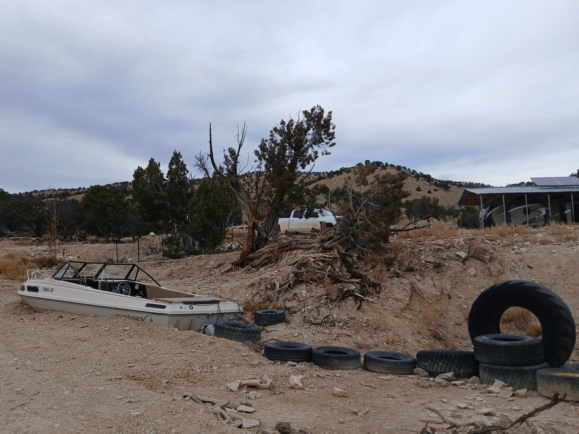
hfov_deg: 59.8
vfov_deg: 46.8
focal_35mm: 30
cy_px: 205
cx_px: 263
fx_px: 502
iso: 20
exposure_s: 1/149
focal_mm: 3.98
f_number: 1.8
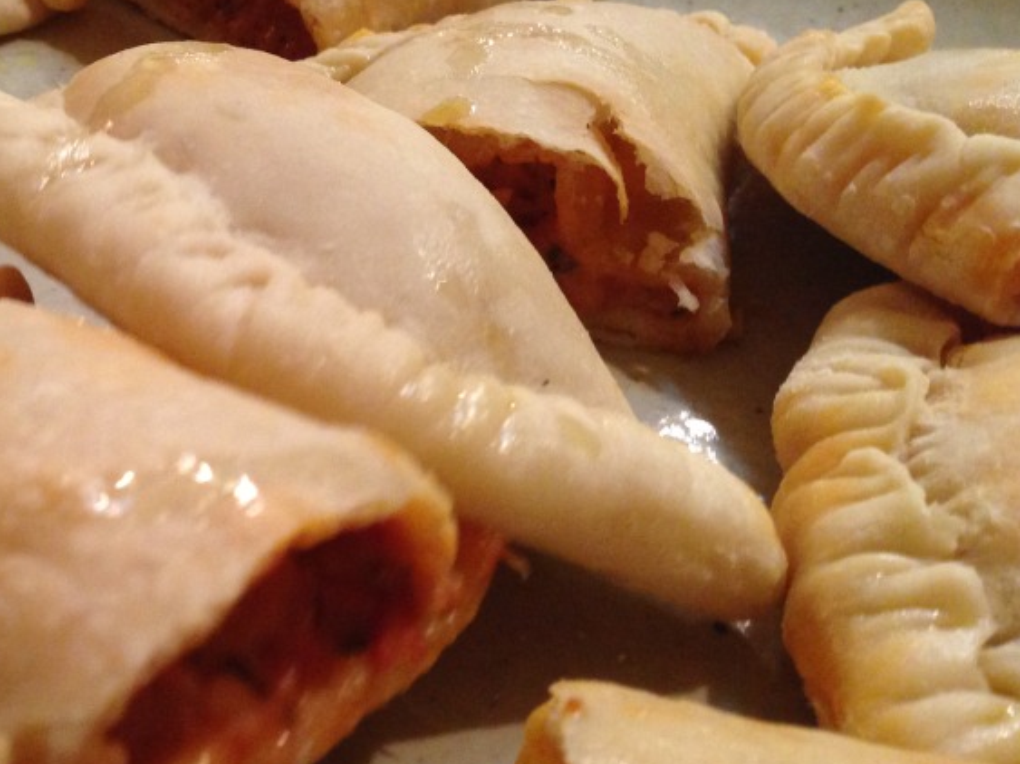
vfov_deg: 24.4
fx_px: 1768
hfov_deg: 31.1
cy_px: 384
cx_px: 152
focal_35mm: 60
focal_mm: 4.13
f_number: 2.4
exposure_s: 1/20
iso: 250
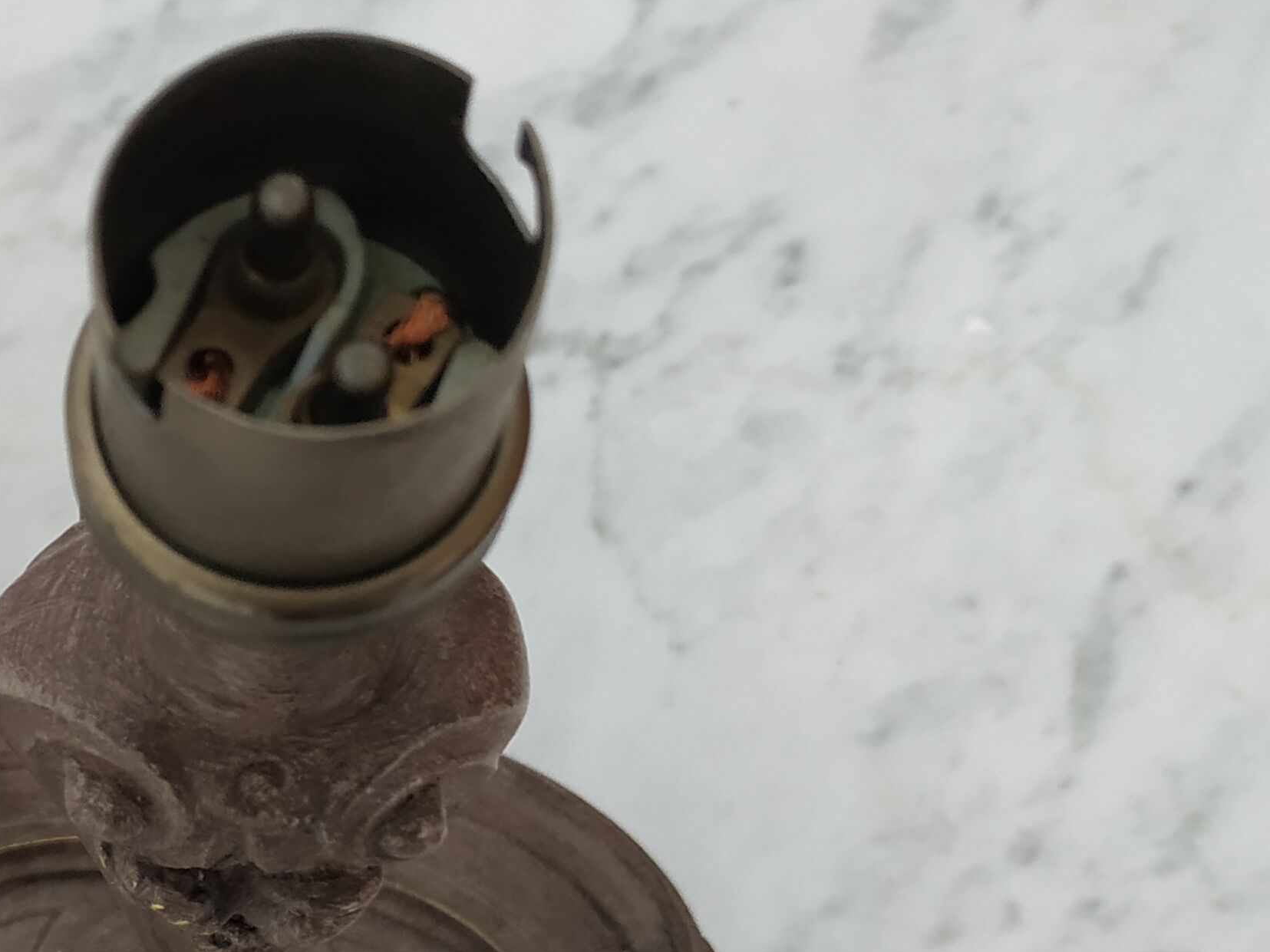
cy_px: 584
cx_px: 19
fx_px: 2128
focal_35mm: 58
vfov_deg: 25.2
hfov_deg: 31.0
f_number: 1.9
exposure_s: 1/33
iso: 250
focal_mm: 3.94
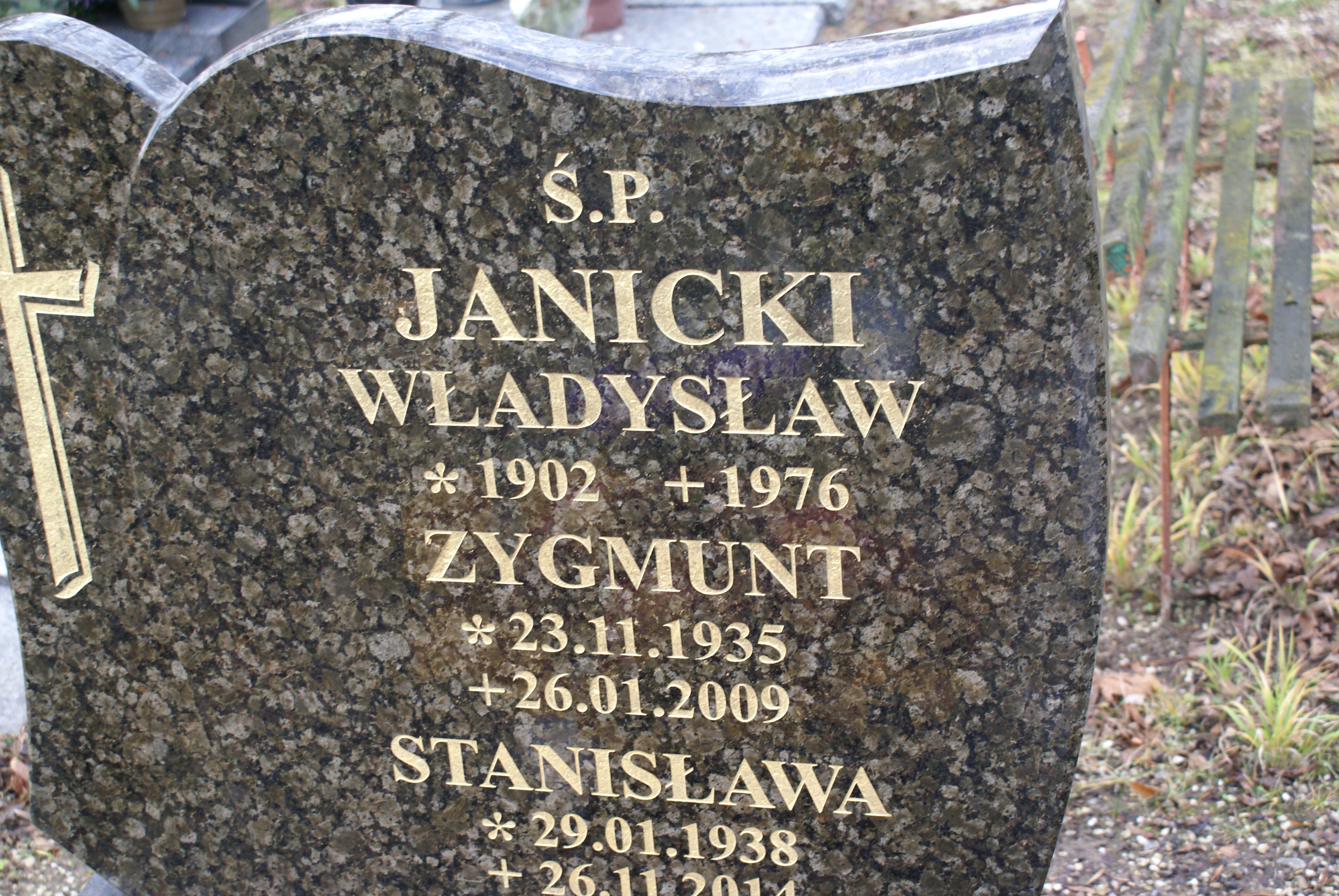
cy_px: 448
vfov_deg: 22.7
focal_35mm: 60
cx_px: 670
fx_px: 2234
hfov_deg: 33.4
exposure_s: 1/50
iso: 400
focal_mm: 40
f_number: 5.6
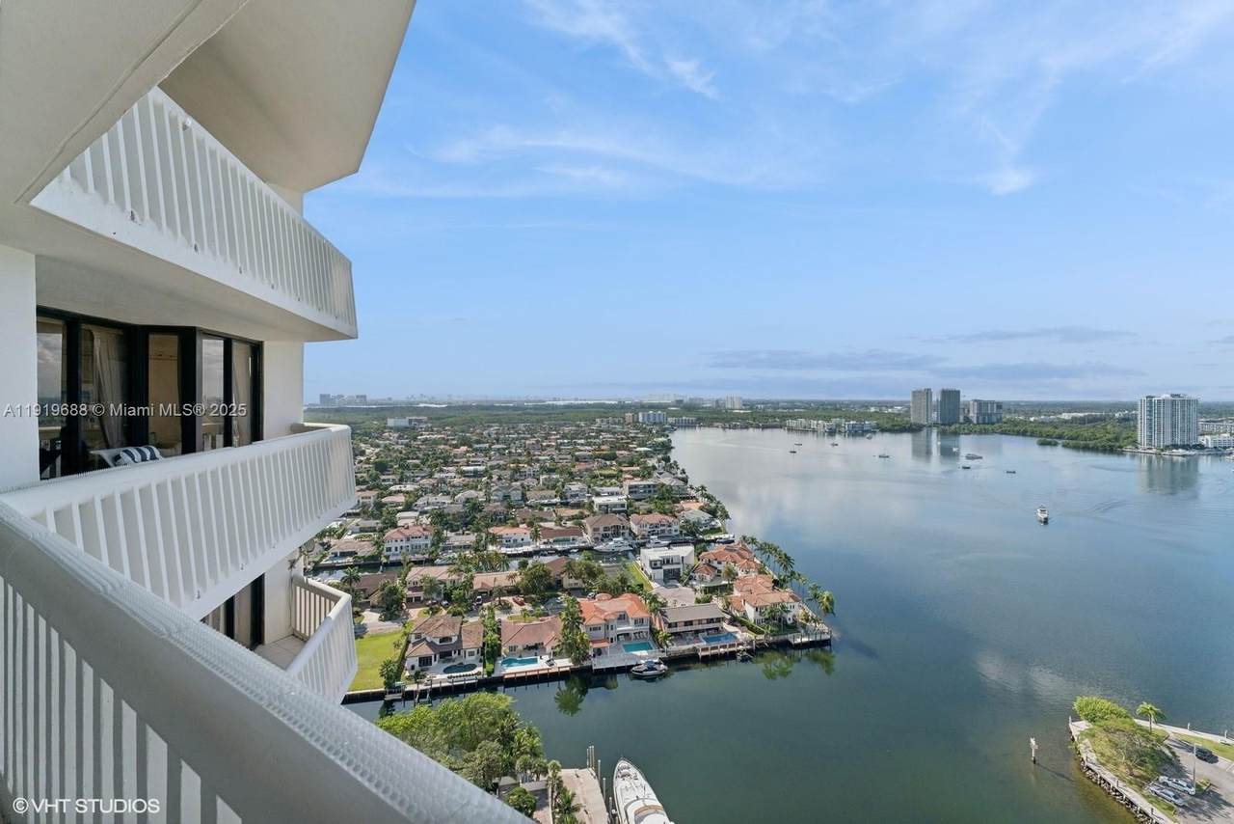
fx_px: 480
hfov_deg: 104.2
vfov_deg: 81.2
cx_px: 617
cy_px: 412
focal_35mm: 14
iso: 250
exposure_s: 1/1000
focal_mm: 14
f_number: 9
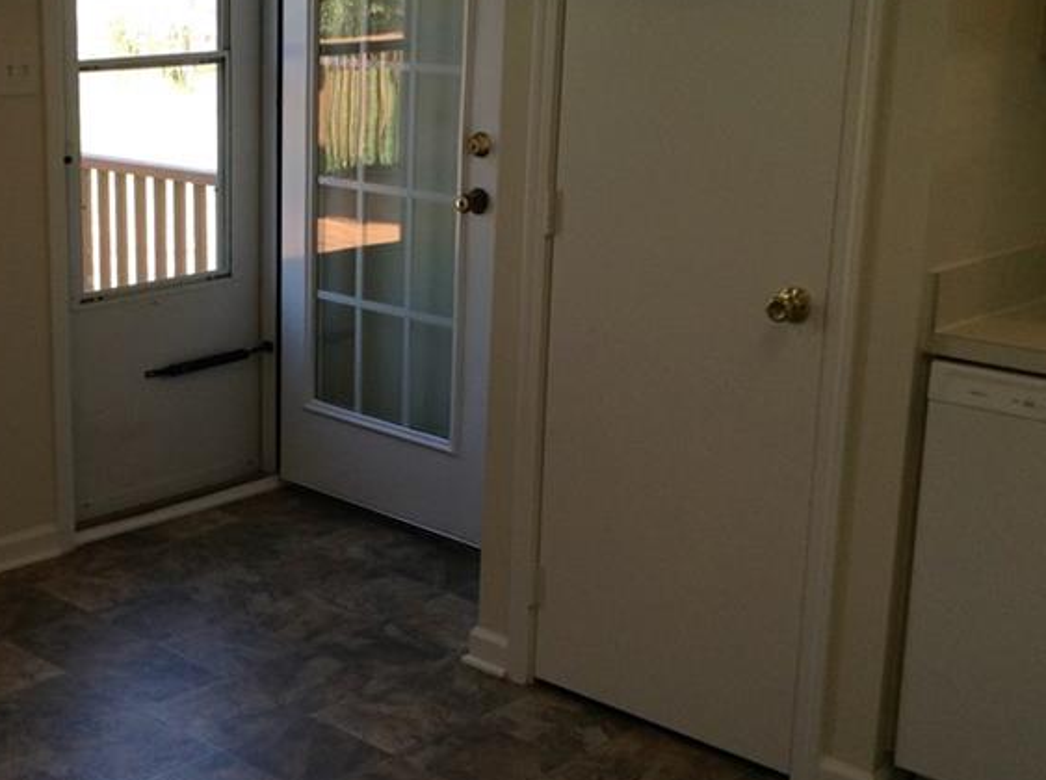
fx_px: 1810
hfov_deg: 31.3
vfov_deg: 24.3
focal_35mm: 60
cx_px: 184
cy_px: 358
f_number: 2.4
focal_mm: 3.3
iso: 32
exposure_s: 1/50
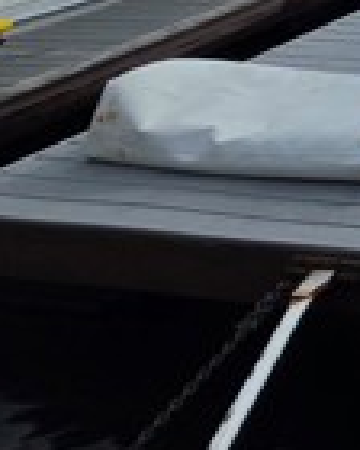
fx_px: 772
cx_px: 816
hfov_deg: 16.0
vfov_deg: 25.9
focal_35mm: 58
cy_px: -186
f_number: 1.9
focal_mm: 2.2
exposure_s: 1/5128
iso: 40
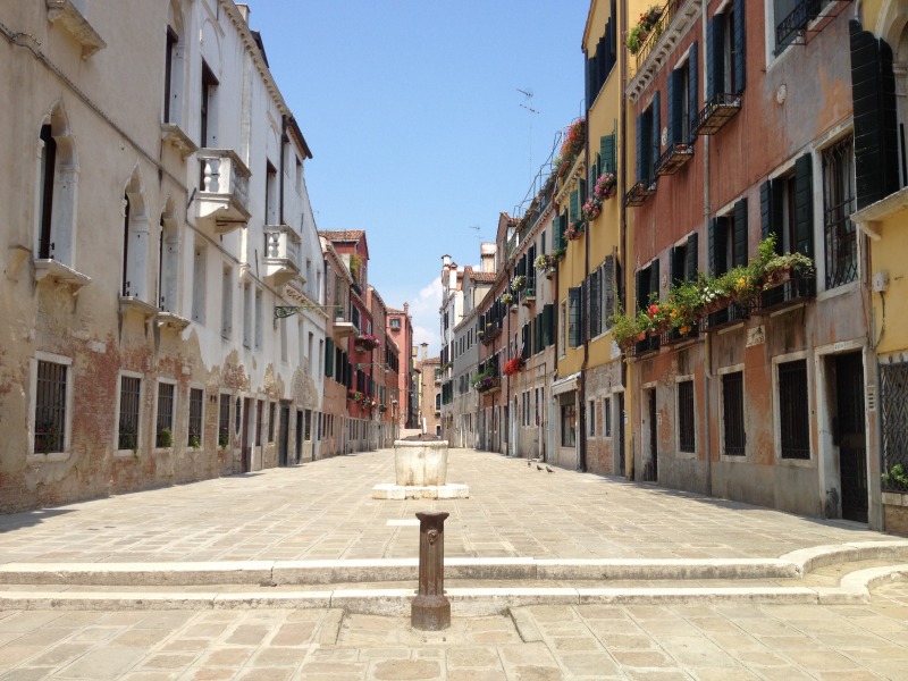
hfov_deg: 52.6
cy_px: 340
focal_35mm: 35
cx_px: 454
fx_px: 918
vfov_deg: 40.7
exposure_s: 1/1381
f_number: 2.4
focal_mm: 4.28
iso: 50
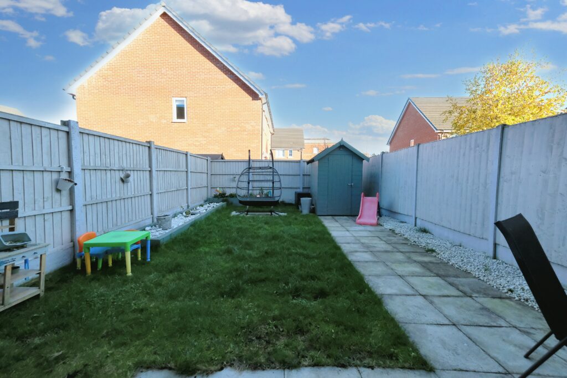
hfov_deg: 100.4
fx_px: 236
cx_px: 284
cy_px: 189
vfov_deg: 77.3
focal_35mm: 15
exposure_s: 1/2900
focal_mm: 10
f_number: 5.6
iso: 4000
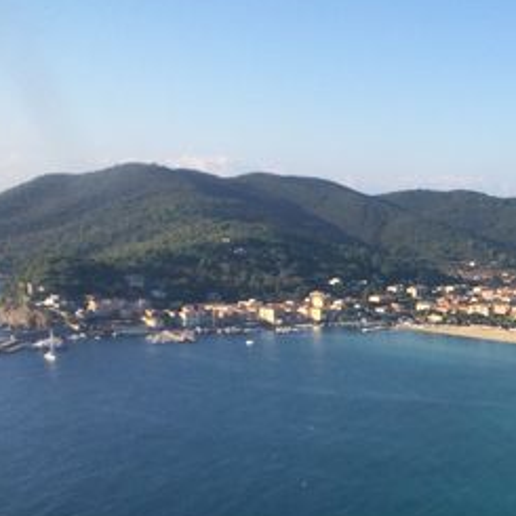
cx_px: 630
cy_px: 395
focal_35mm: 67
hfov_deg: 23.4
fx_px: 1130
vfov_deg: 25.4
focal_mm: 4.12
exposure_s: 1/1325
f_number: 2.2
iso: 32
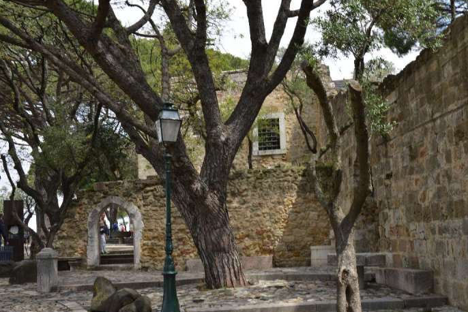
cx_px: 272
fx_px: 637
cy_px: 176
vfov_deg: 27.5
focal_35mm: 49
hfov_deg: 40.2
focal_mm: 42
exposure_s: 1/50
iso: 125
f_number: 14
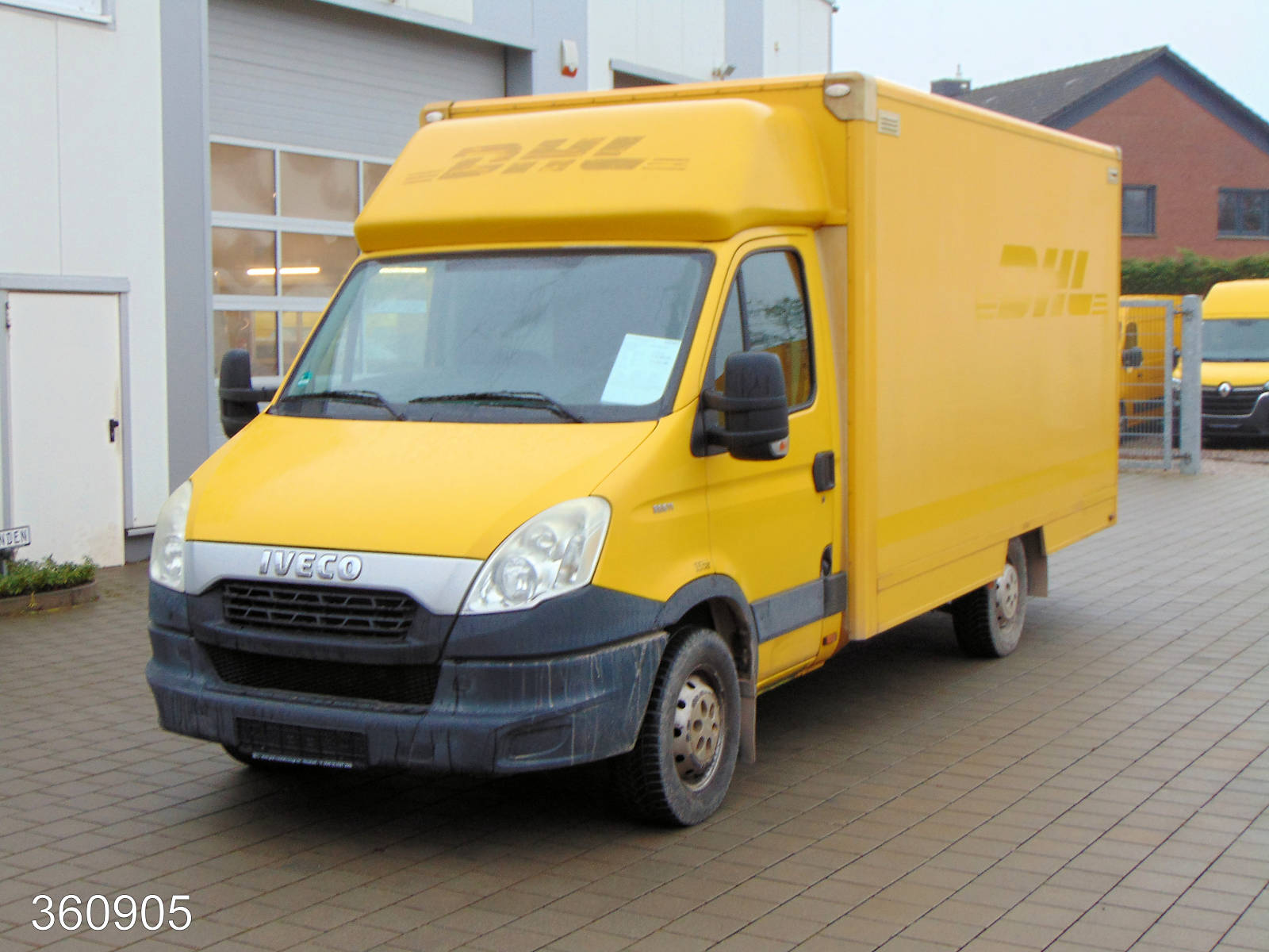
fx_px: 1833
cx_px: 634
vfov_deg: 29.1
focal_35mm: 50
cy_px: 476
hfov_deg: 38.2
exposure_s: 1/30
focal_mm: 9
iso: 160
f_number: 3.5
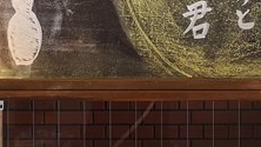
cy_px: -6
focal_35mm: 106
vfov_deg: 11.3
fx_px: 734
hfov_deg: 17.3
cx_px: 439
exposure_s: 1/40
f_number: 1.8
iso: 200
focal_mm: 3.95
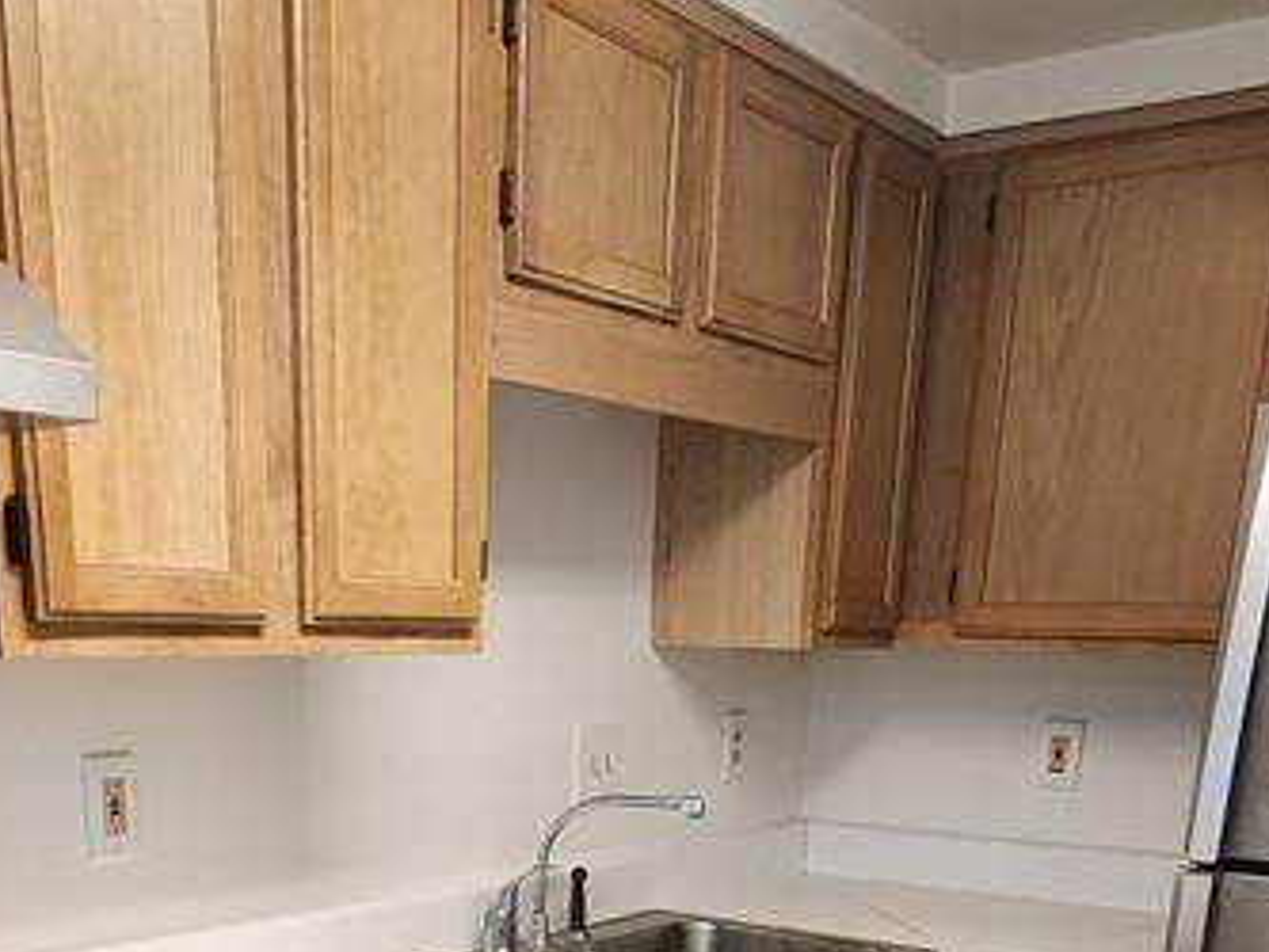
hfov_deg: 46.5
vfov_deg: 30.4
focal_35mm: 40
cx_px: 503
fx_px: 1467
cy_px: 1150
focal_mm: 2.2
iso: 320
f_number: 2.2
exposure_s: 1/40
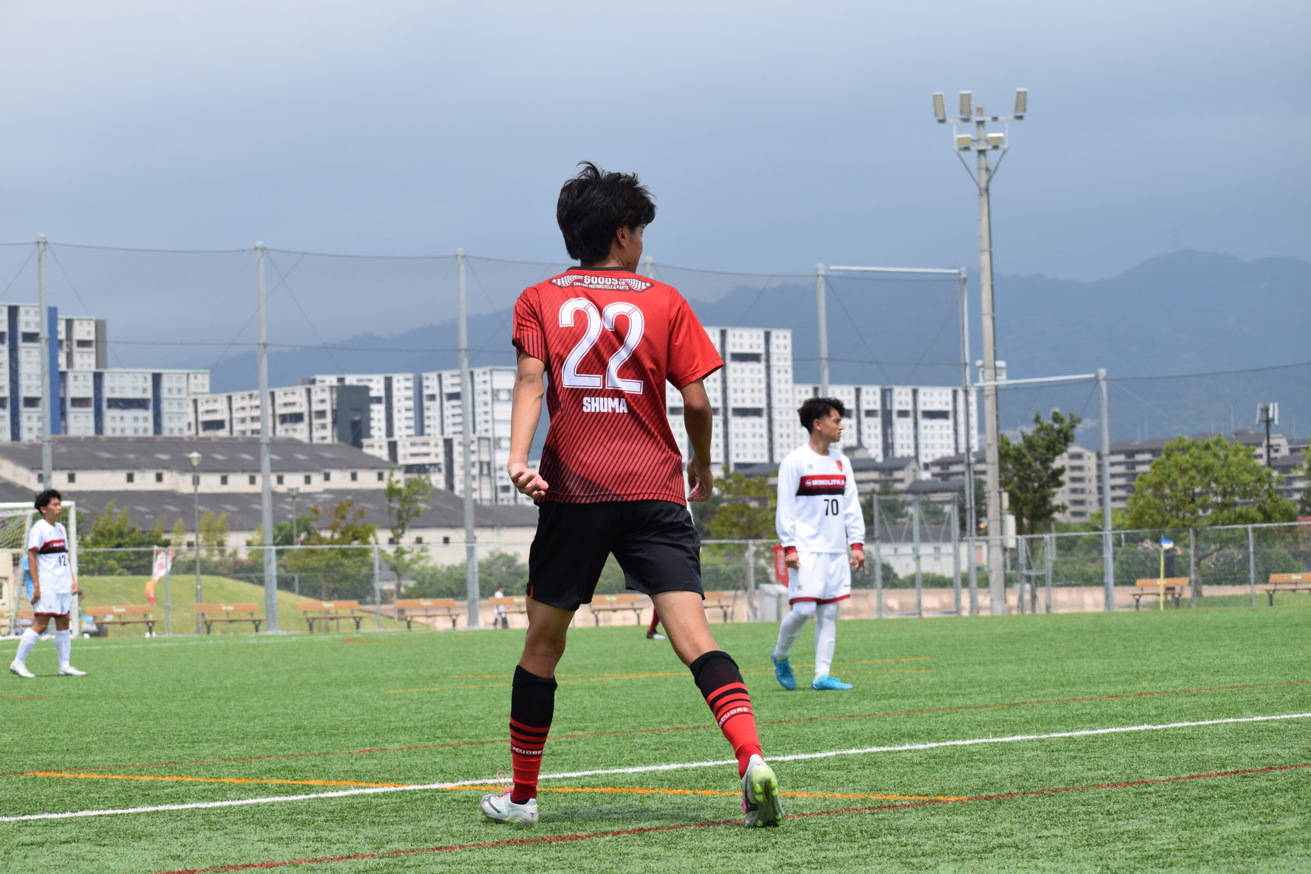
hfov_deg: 19.5
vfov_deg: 13.0
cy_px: 437
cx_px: 656
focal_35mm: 105
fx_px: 3824
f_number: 7.1
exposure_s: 1/1600
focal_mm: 70
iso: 400
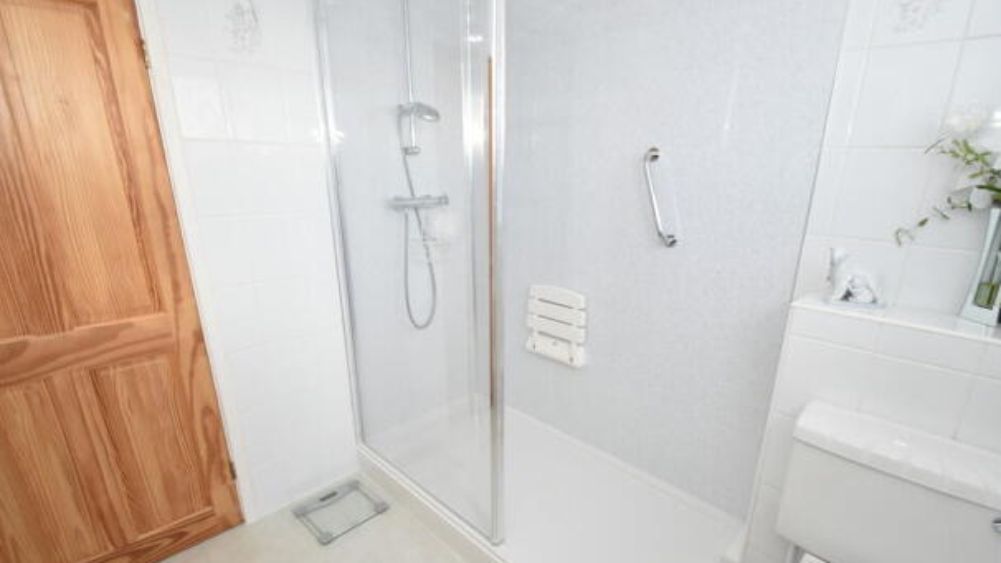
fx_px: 451
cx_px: 528
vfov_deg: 63.7
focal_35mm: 17
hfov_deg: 95.8
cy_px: 318
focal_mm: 10
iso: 800
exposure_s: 1/100
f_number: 5
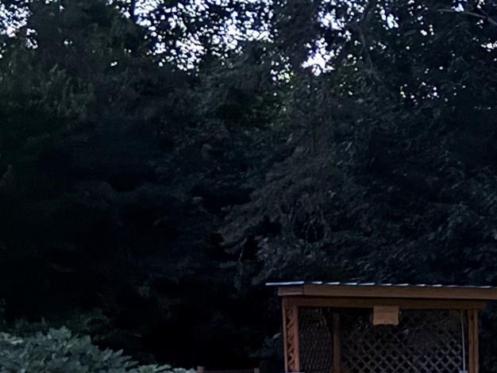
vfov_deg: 9.2
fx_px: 2255
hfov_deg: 12.0
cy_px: 545
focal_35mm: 157
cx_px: 737
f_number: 1.78
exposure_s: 1/2
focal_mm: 6.76
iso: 1250
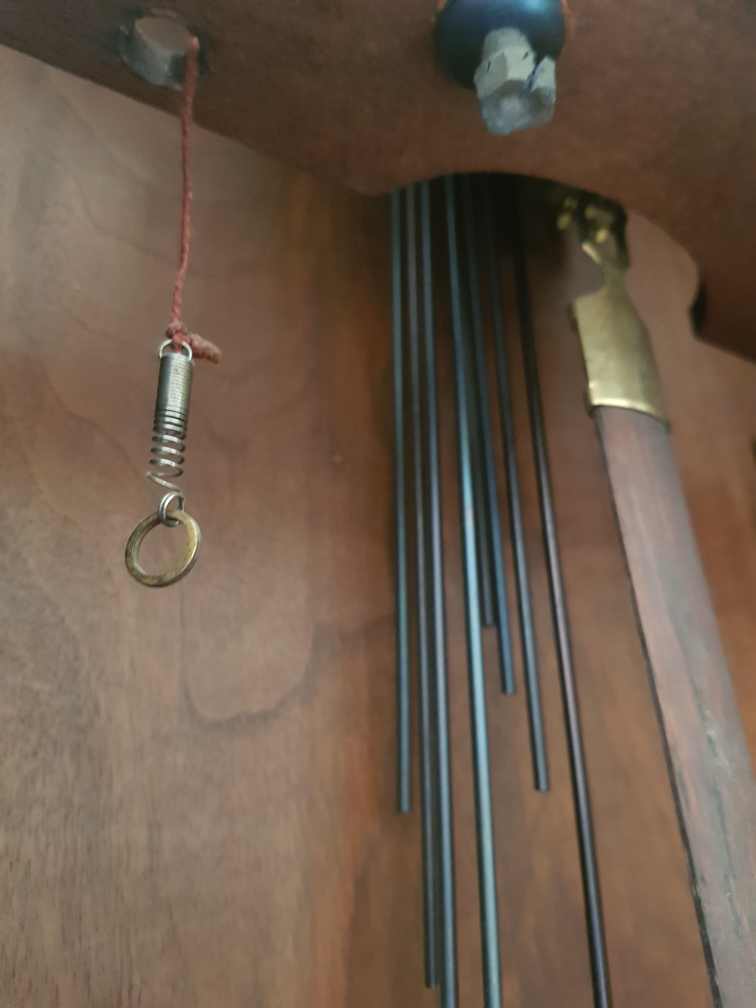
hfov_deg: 53.1
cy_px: 504
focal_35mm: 26
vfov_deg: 67.3
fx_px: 757
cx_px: 378
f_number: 1.7
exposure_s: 1/10
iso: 320
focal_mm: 4.2
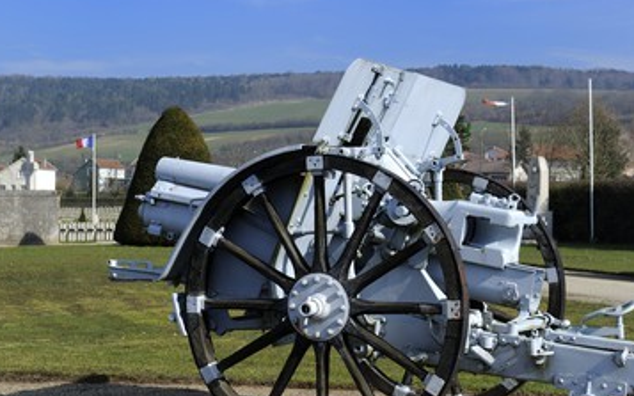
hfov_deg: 28.5
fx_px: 1244
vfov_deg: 18.1
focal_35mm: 72
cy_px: 236
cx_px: 265
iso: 200
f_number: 10
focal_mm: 60
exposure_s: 1/250
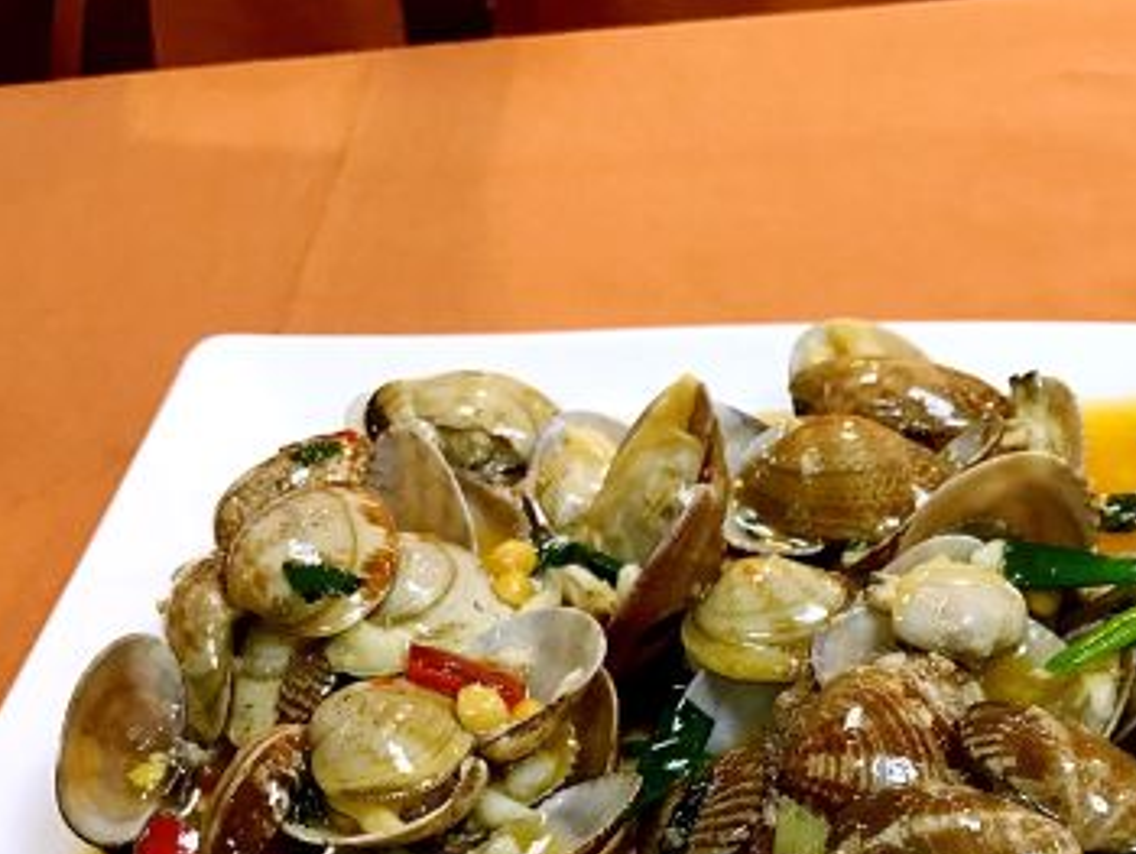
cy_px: 823
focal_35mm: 56
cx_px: 714
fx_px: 1839
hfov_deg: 34.1
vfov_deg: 25.1
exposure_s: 1/20
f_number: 1.8
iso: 40
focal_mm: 3.99
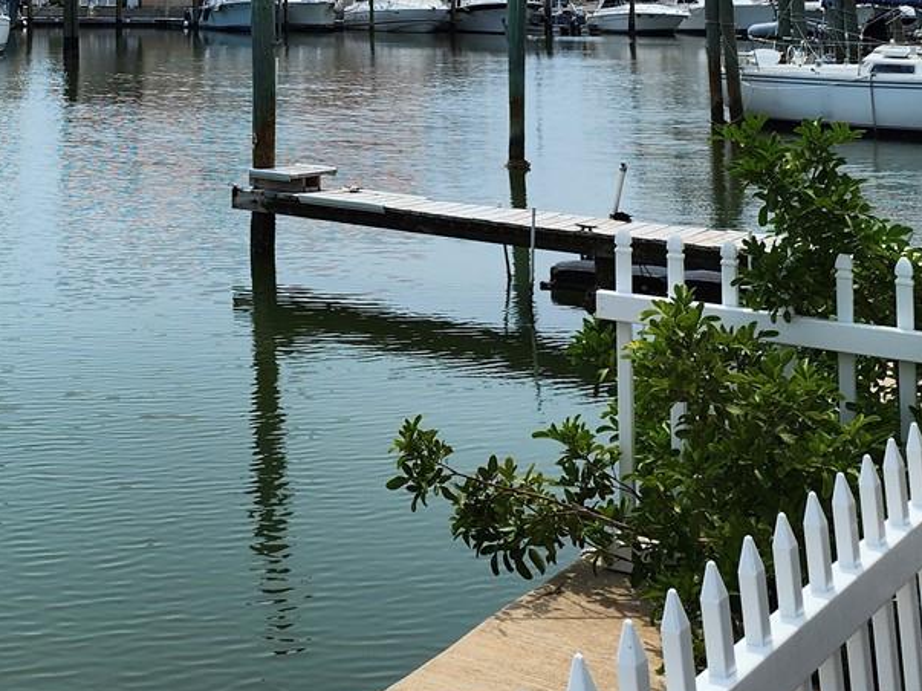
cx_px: 20
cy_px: -161
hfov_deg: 29.7
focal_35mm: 61
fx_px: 1624
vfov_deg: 22.0
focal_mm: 6.4
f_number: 1.8
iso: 12
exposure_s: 1/2365
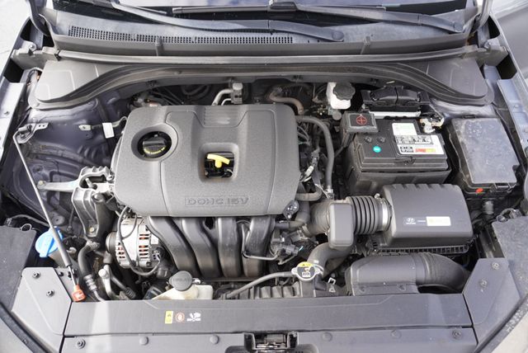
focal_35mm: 24
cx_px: 264
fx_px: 352
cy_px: 176
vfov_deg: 53.2
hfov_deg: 73.7
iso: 250
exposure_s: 1/160
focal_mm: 16
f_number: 4
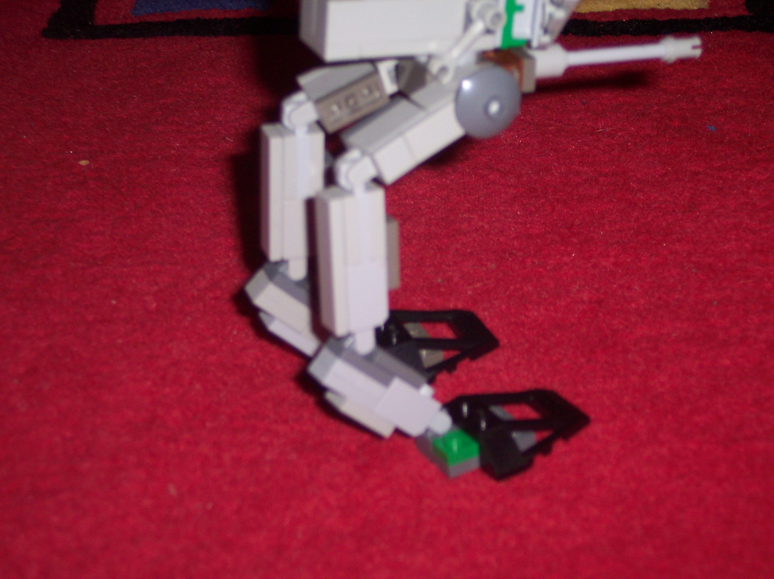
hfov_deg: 25.7
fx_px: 1698
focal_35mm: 76
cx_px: 387
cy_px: 290
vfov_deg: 19.4
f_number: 3.8
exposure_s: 1/45
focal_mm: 16
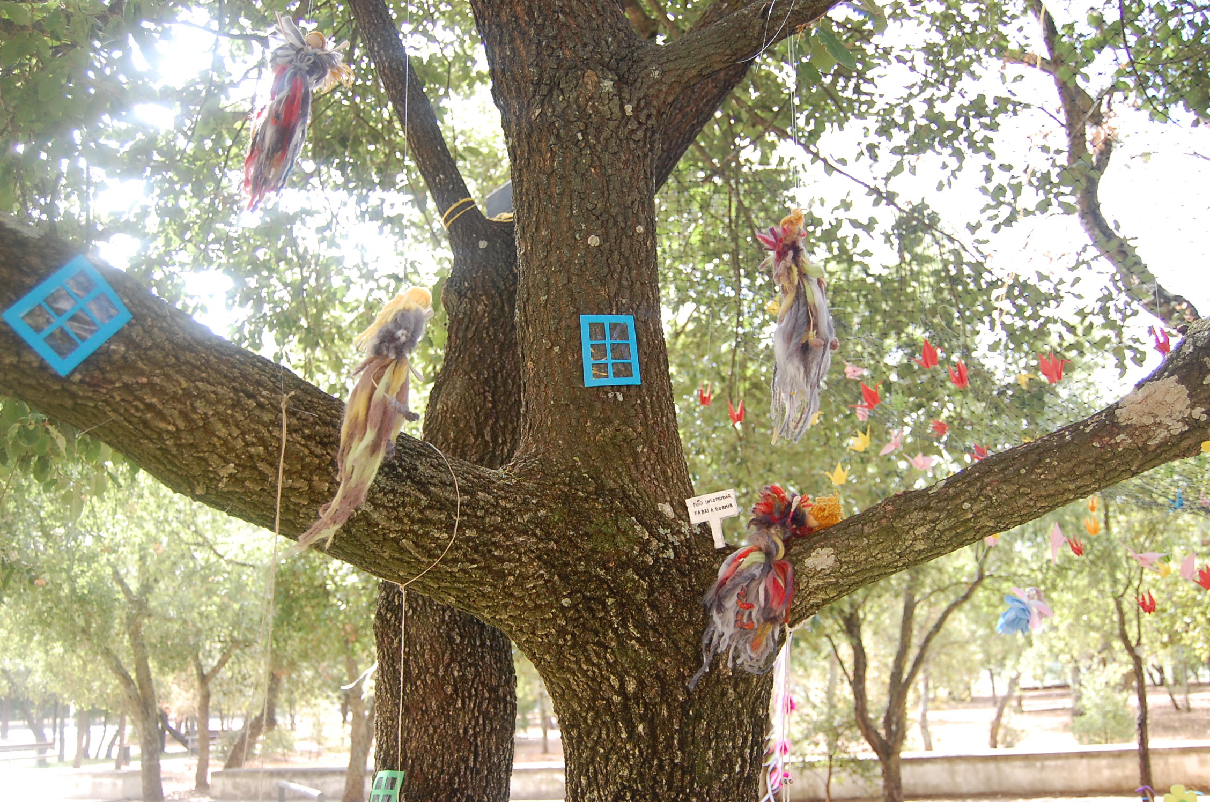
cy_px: 401
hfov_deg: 55.2
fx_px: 1158
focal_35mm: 34
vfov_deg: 38.2
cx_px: 605
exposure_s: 1/500
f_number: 3.8
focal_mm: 23
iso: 800
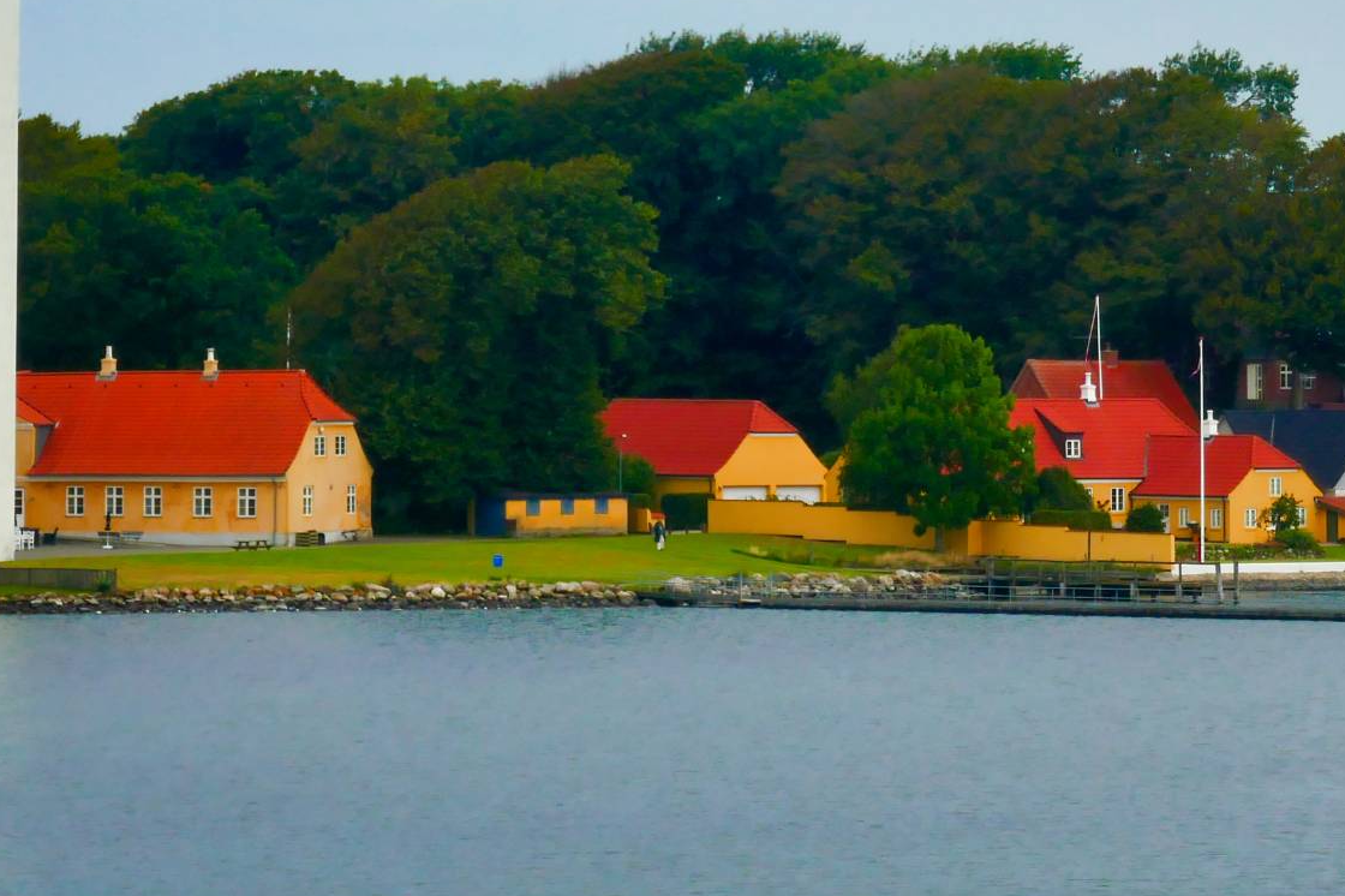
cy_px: 67
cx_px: 622
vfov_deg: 4.8
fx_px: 10756
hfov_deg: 7.2
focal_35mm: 288
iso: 200
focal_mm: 46
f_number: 5.6
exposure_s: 1/500
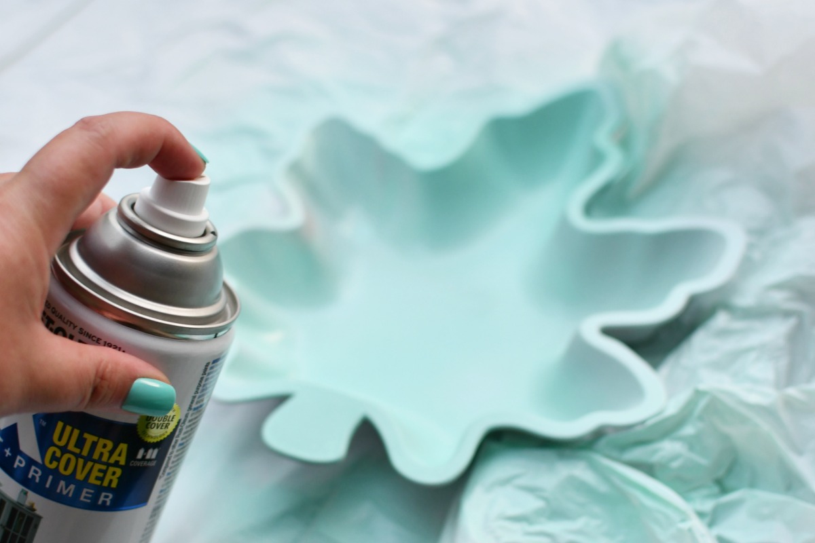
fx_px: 1177
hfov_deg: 38.2
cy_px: 272
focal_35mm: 52
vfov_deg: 26.0
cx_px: 408
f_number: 2.8
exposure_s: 1/250
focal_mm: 35
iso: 800
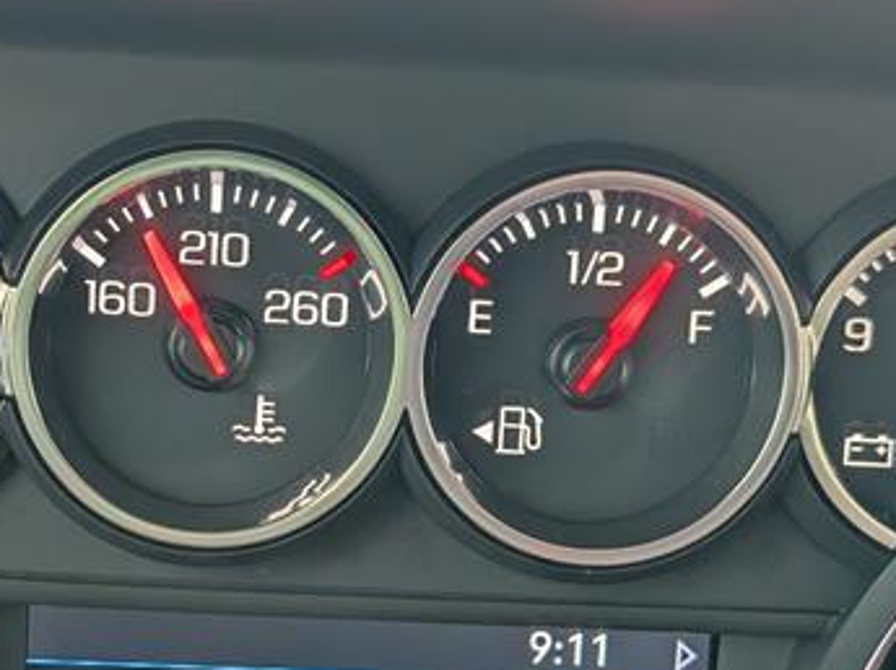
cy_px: 543
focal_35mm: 91
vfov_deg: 16.1
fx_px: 2353
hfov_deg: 21.5
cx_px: 296
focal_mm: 6.9
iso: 498
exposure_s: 1/278
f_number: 1.68
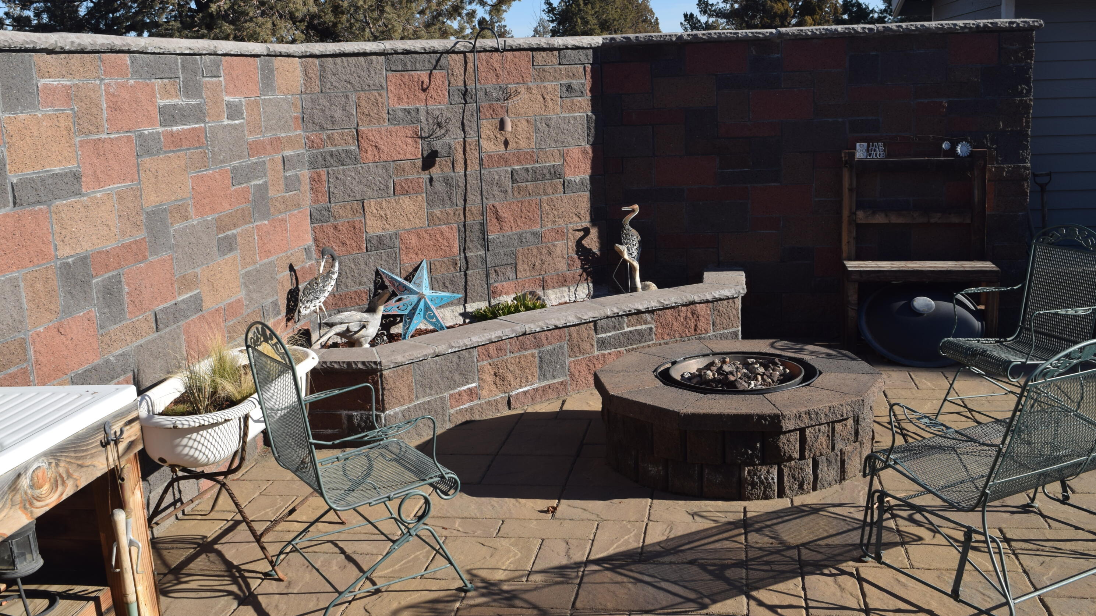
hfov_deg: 52.8
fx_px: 1104
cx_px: 546
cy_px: 280
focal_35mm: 38
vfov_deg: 31.2
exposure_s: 1/200
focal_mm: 24
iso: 100
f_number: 11
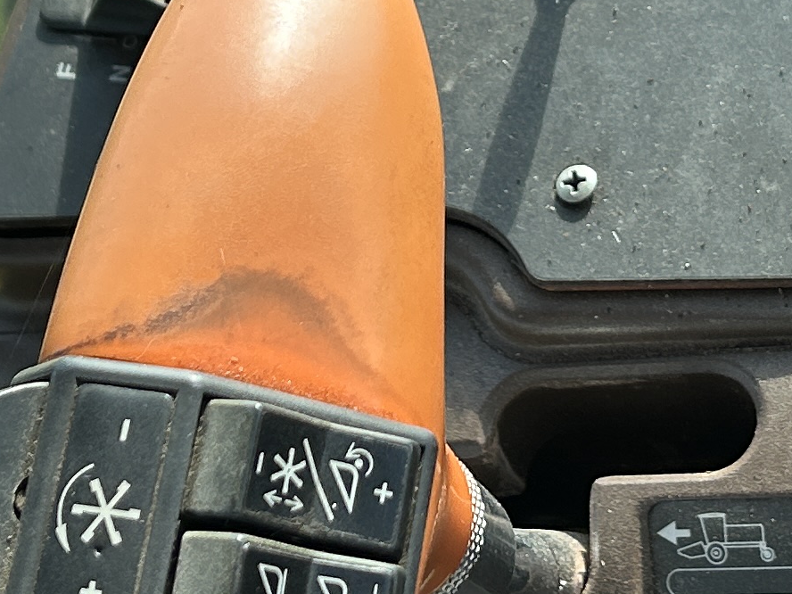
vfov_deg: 12.4
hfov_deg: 16.7
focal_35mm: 118
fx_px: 2700
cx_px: 511
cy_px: -1
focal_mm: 5.7
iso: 50
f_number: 1.5
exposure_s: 1/1089
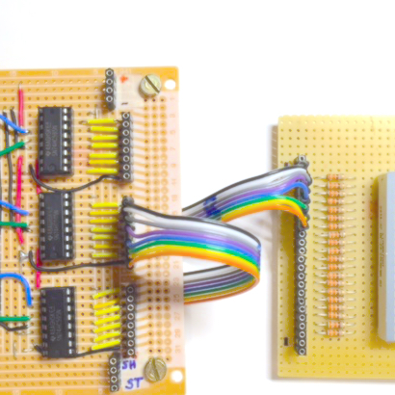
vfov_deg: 41.8
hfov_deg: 41.8
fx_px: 516
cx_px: 175
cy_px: 225
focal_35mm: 40
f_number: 2.2
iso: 80
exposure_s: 1/30
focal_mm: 4.15
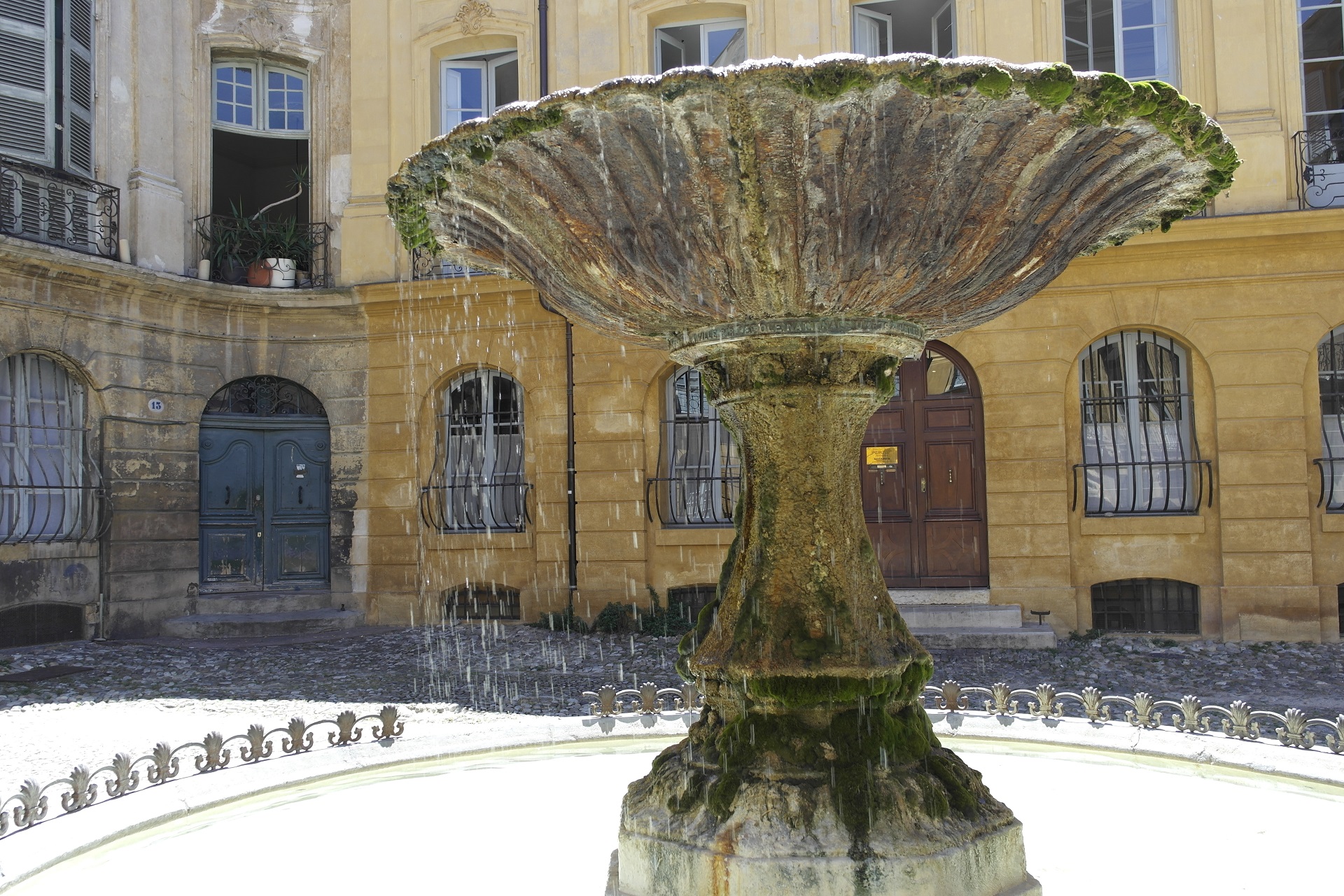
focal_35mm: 30
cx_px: 672
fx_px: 1120
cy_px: 448
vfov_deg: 43.6
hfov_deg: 61.9
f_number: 4.5
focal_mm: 20
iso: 100
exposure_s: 1/125
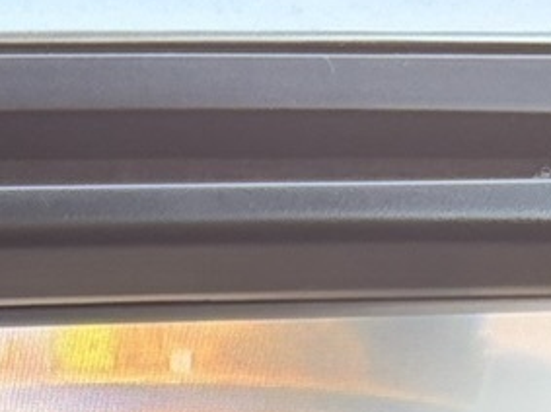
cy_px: 1156
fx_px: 2991
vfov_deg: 7.2
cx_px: -483
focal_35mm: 188
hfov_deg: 9.9
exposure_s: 1/90
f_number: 1.6
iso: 80
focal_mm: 5.96
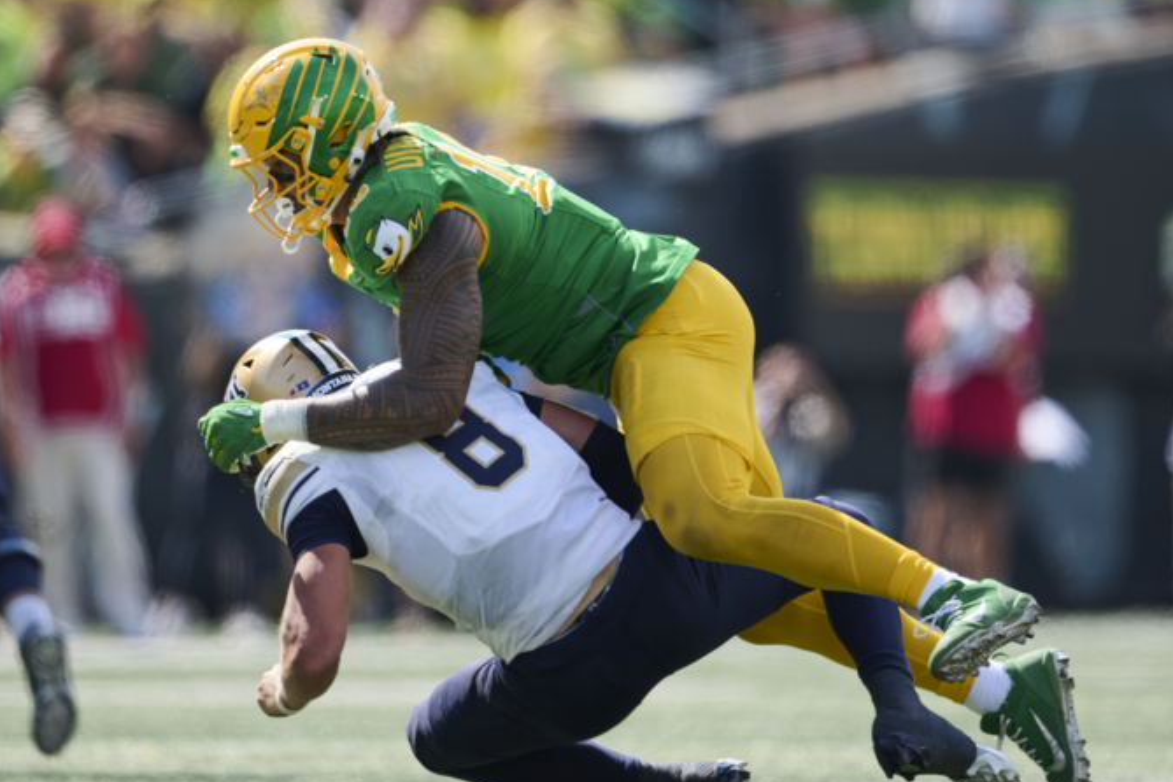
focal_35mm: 471
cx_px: 493
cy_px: 409
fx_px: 15346
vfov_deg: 2.9
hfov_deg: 4.4
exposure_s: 1/1919
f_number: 2.8
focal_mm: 400
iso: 250
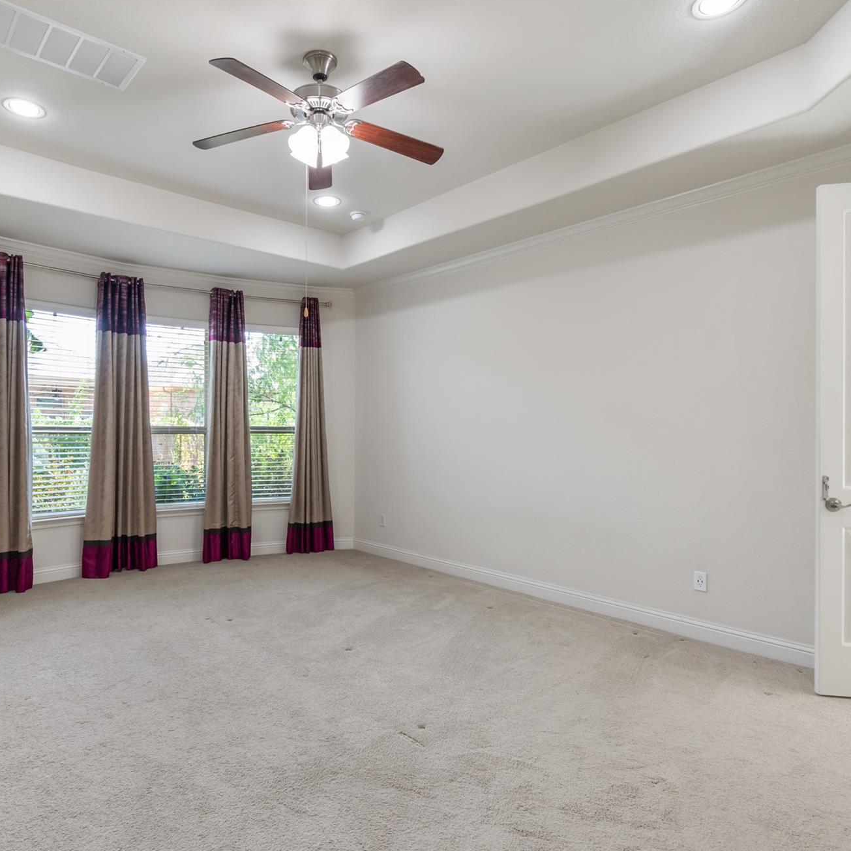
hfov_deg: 74.3
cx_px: 355
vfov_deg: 74.8
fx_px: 556
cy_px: 440
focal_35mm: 20
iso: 180
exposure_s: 1/15
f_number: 8
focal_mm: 10
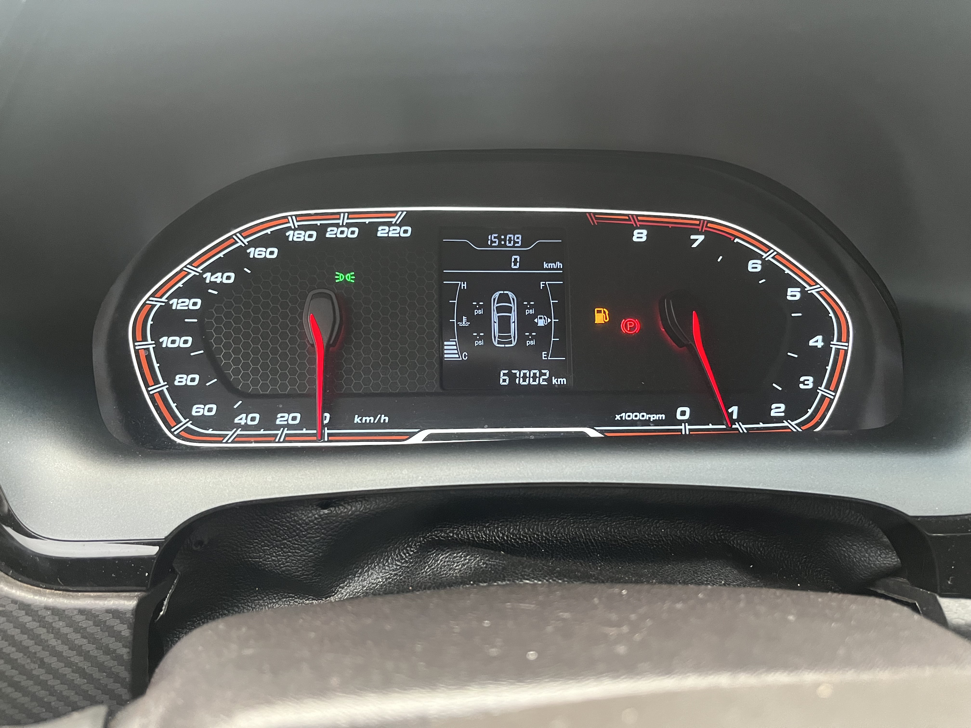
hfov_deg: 67.3
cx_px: 486
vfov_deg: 53.1
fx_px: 729
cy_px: 364
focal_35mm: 26
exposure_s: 1/59
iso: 500
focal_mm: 5.1
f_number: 1.6
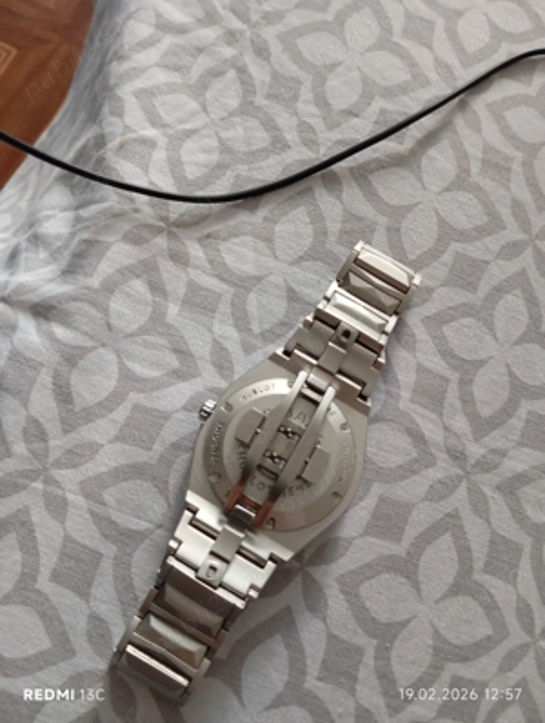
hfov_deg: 49.9
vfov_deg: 63.4
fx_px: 586
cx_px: 272
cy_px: 362
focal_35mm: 28
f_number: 1.8
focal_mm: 4.22
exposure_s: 1/25
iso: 1785
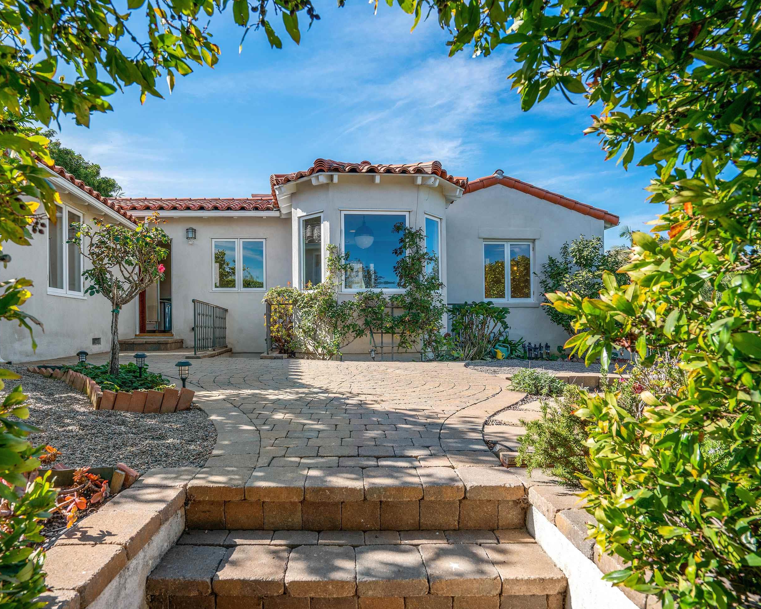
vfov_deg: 70.9
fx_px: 428
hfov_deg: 83.0
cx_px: 344
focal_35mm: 19
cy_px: 299
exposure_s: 1/250
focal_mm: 16
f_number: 7.1
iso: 125
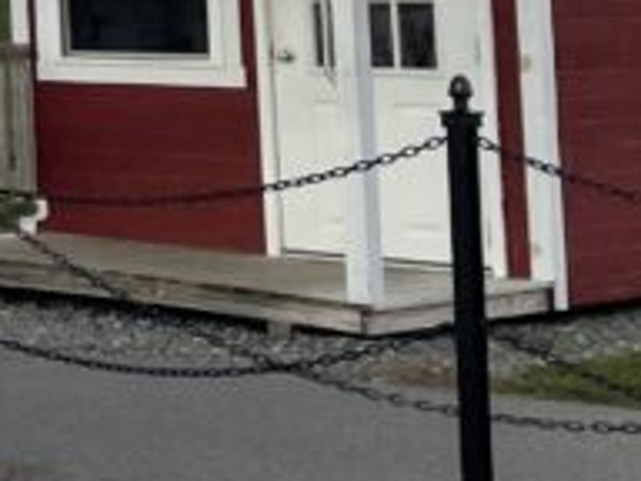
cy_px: -190
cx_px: -941
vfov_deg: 10.4
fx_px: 2574
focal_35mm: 139
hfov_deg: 11.5
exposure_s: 1/121
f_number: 1.6
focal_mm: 4.2
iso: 64
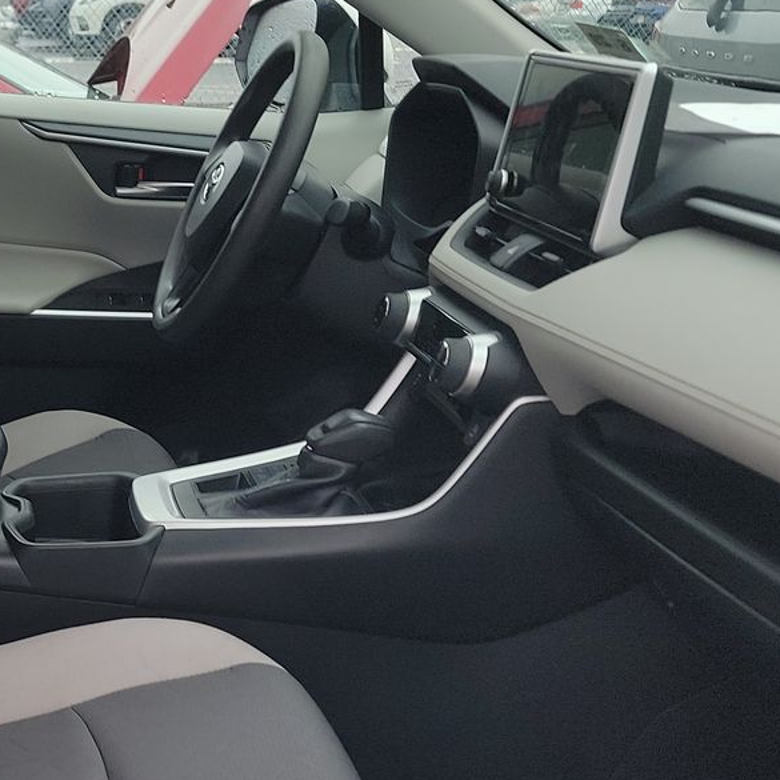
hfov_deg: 27.5
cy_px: 552
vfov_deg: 29.2
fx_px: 1479
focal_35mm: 58
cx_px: -36
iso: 96
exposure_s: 1/119
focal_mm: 6.7
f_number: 1.8
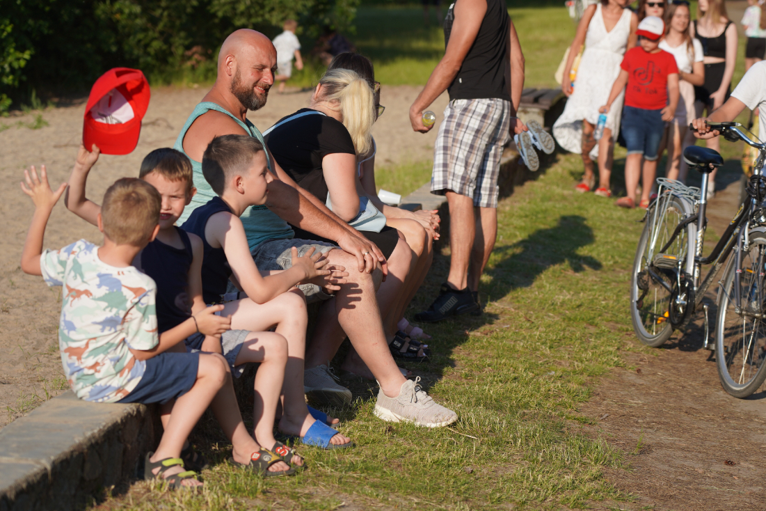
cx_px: 385
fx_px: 2638
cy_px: 270
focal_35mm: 124
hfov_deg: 16.5
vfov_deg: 11.1
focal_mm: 105
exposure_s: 1/800
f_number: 4.5
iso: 100
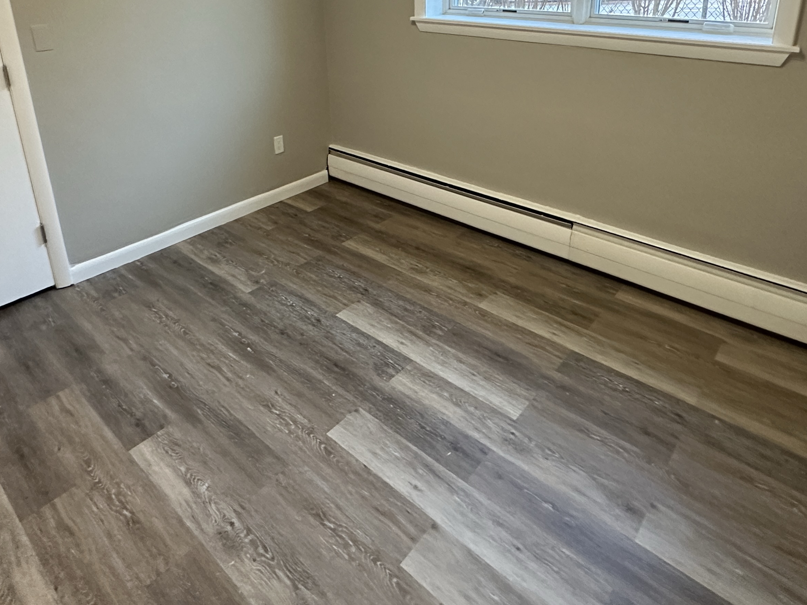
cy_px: 127
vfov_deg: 53.3
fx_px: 560
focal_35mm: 24
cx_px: 408
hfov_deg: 71.6
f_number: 2.2
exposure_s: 1/60
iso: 500
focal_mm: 2.22
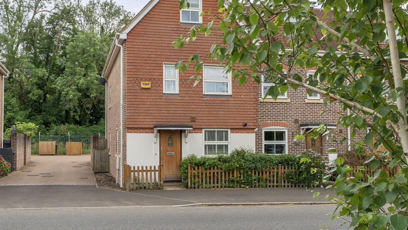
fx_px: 368
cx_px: 196
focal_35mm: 34
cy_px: 91
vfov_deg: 34.5
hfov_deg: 58.0
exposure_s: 1/250
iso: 400
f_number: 8
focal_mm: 21
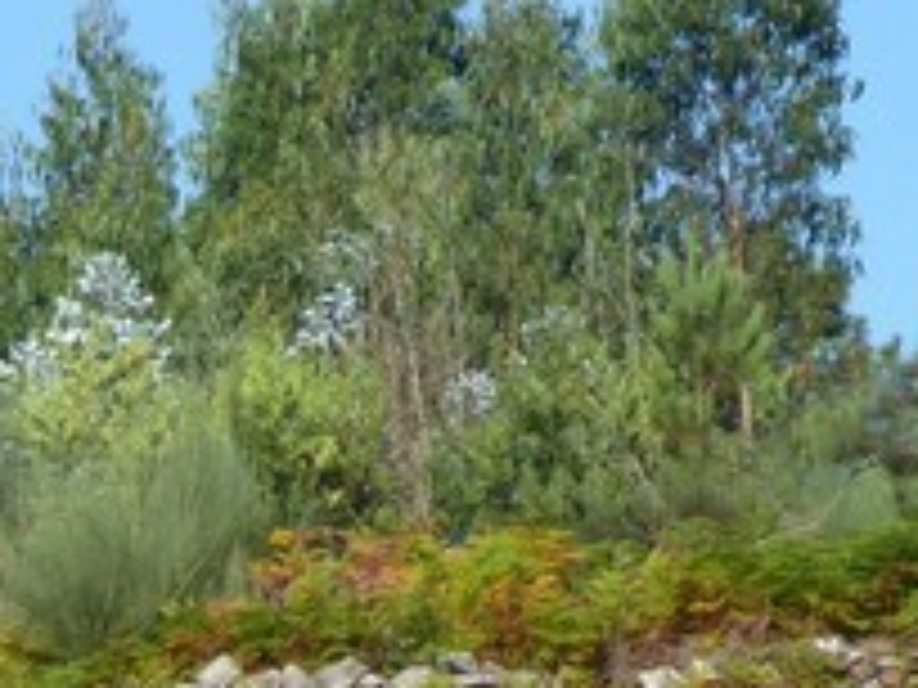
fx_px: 9839
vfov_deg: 4.0
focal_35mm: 371
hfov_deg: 5.3
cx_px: -688
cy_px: 809
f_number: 4.6
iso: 80
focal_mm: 13.2
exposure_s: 1/400
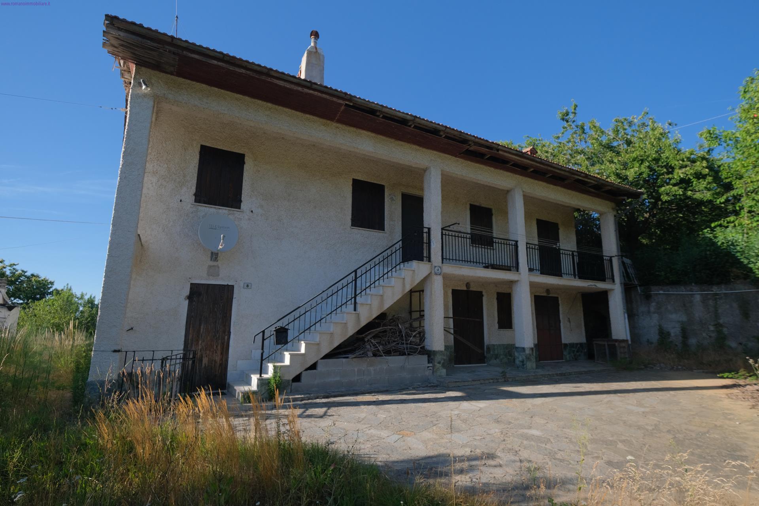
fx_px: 358
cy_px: 253
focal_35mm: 17
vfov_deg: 70.4
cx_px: 380
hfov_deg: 93.3
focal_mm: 11.5
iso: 500
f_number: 4
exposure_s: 1/2000
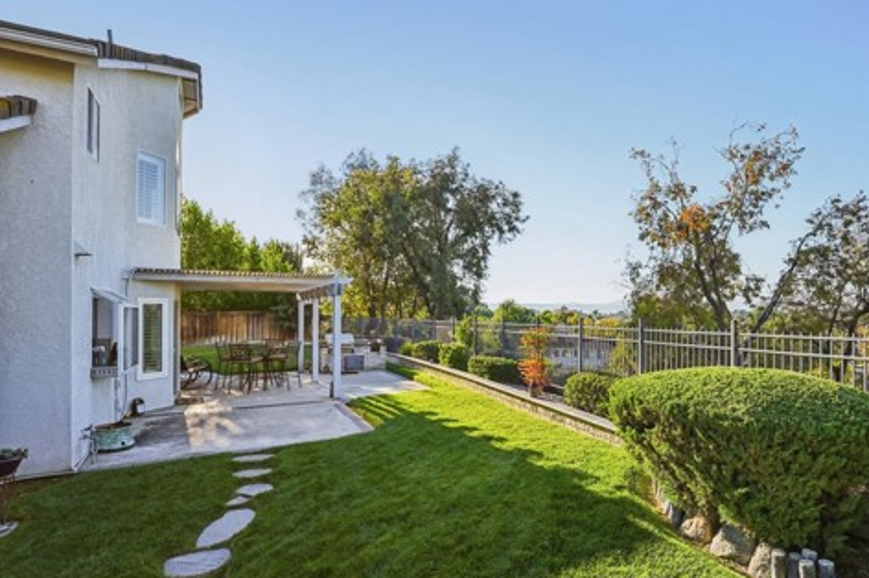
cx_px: 536
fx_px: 458
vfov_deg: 64.4
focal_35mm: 19
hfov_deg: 85.5
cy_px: 304
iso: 100
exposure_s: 1/160
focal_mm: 14
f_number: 8
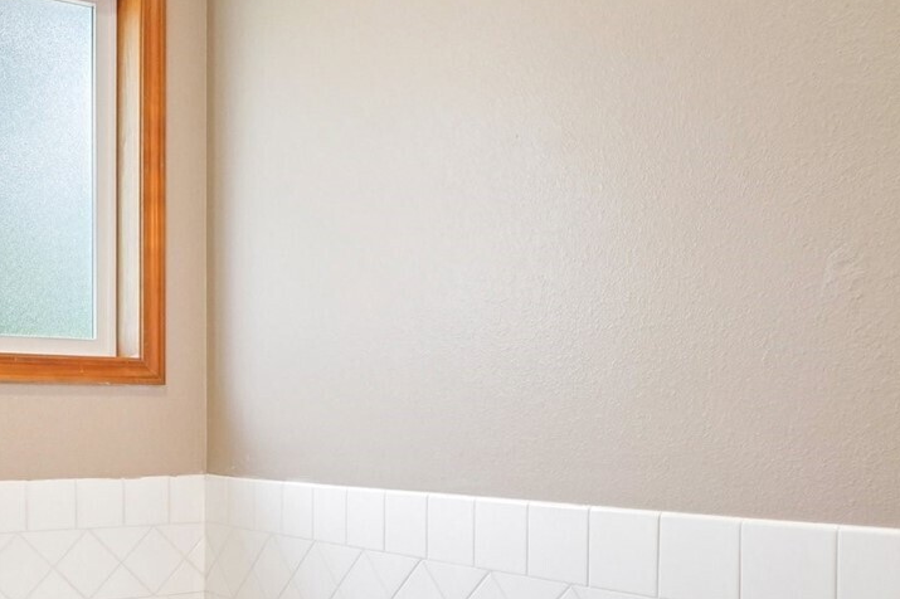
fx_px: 950
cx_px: 220
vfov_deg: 34.0
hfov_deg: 48.6
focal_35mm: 38
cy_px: 476
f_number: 8
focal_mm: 16
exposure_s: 1/80
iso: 1600
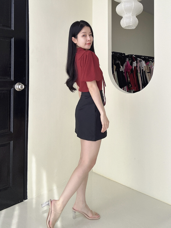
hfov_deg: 58.9
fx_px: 151
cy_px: 114
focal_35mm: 23
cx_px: 86
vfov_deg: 73.9
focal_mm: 2.69
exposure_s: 1/120
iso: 80
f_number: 1.9
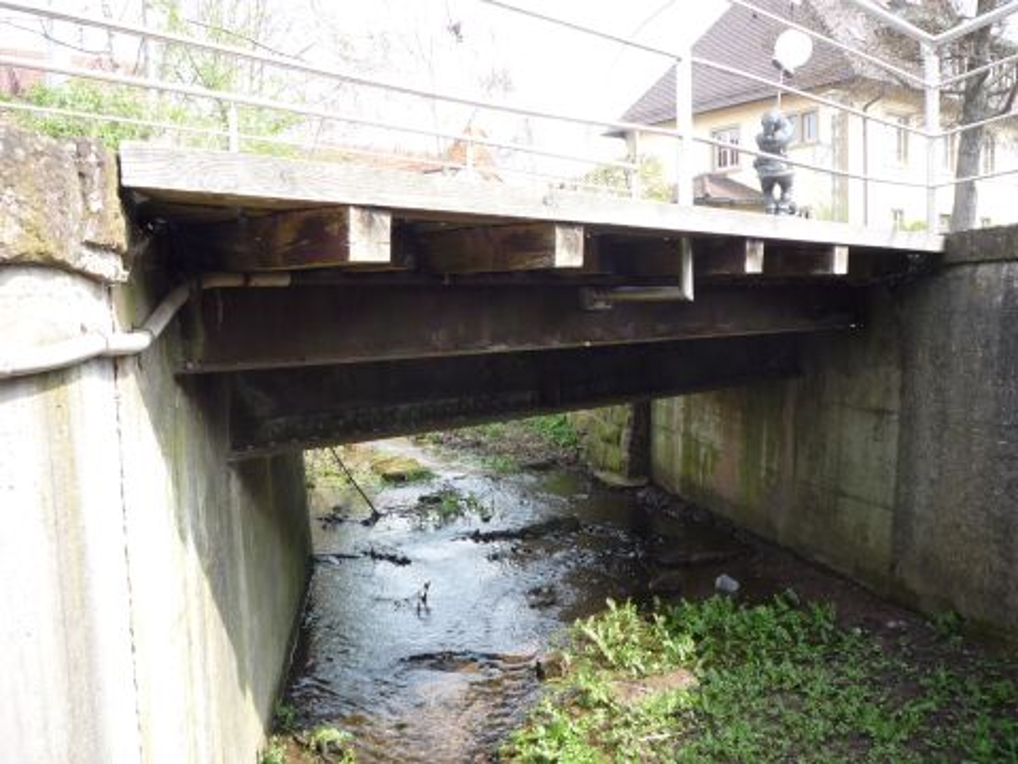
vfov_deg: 44.2
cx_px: 509
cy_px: 382
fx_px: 941
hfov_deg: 56.8
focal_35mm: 32
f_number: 4
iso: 100
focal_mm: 5.2
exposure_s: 1/100
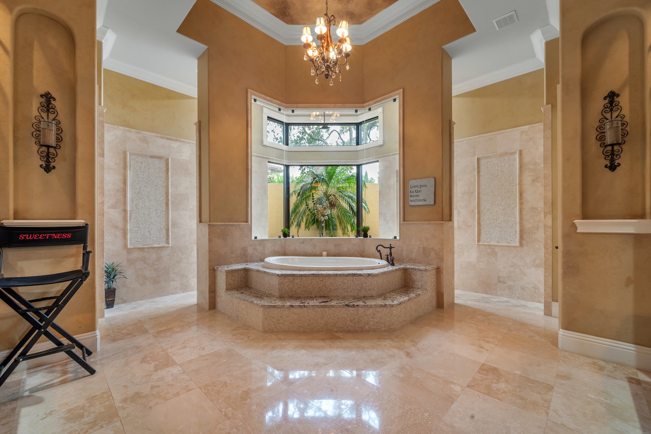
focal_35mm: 14
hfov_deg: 104.3
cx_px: 326
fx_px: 253
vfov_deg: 81.2
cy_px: 217
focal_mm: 14
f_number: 13
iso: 100
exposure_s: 1/1.67
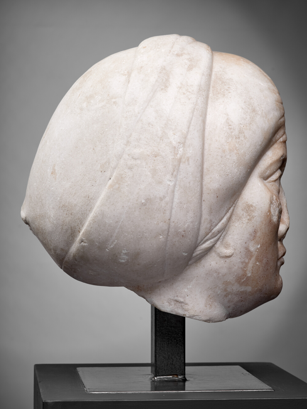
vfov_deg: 30.7
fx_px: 745
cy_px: 204
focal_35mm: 63
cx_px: 154
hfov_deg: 23.3
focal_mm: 80
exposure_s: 1/125
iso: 200
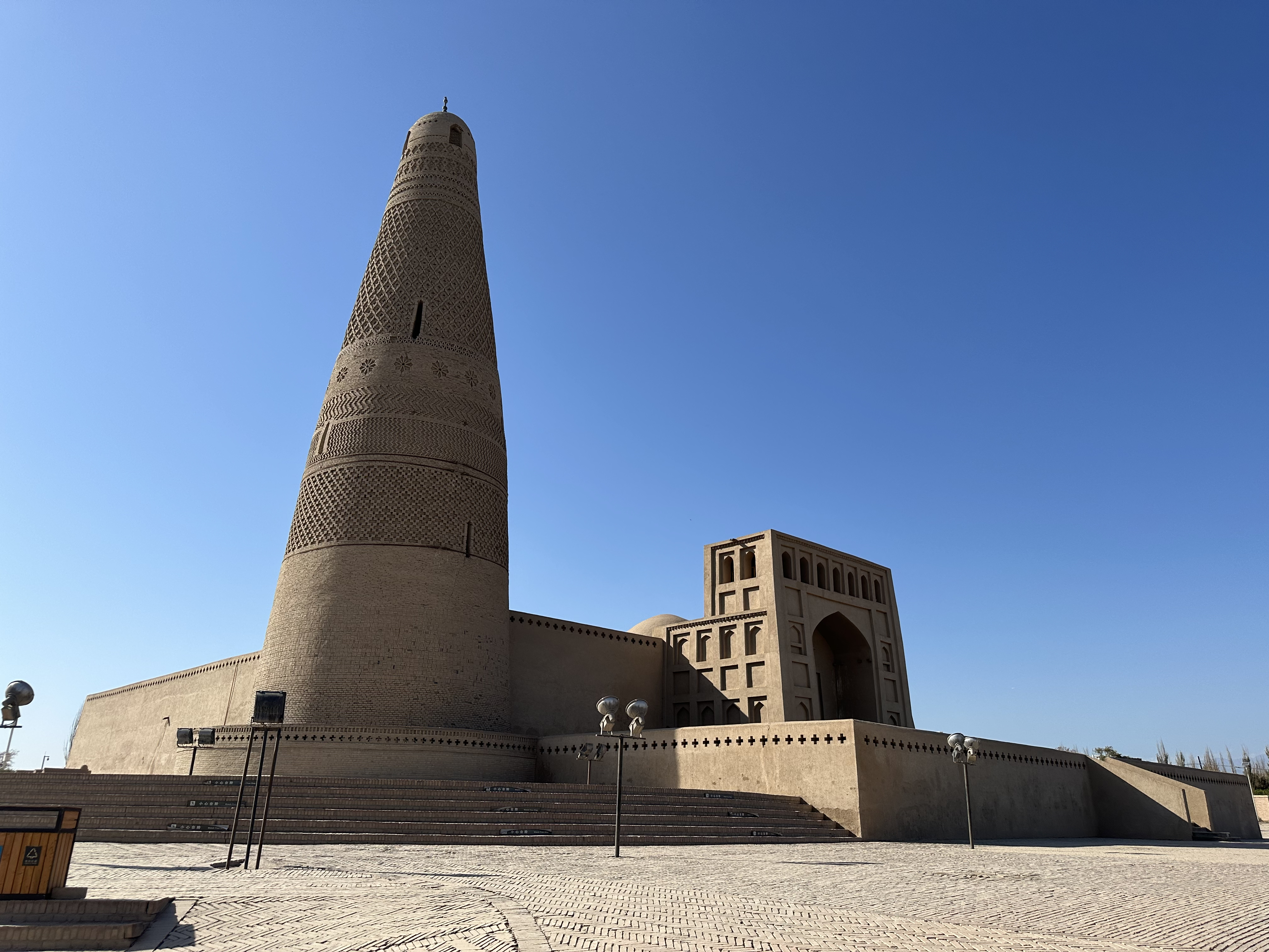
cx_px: 634
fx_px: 880
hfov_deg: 71.6
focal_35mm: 24
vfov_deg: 56.8
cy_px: 476
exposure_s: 1/6623
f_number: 1.78
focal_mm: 6.86
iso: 80
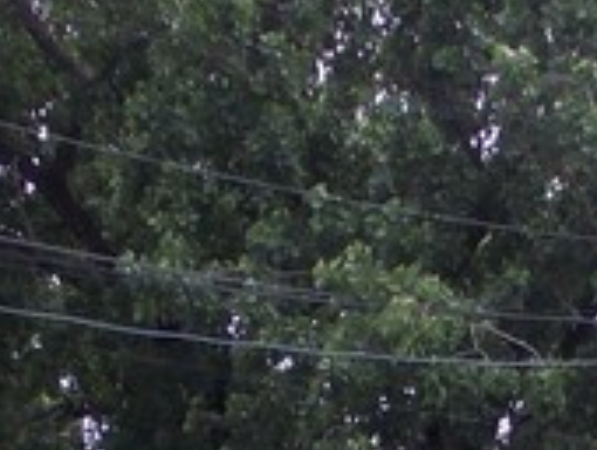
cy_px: 886
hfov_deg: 15.5
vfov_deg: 10.8
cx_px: 471
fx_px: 2176
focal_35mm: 126
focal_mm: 4
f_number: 5.4
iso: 80
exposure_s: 1/200
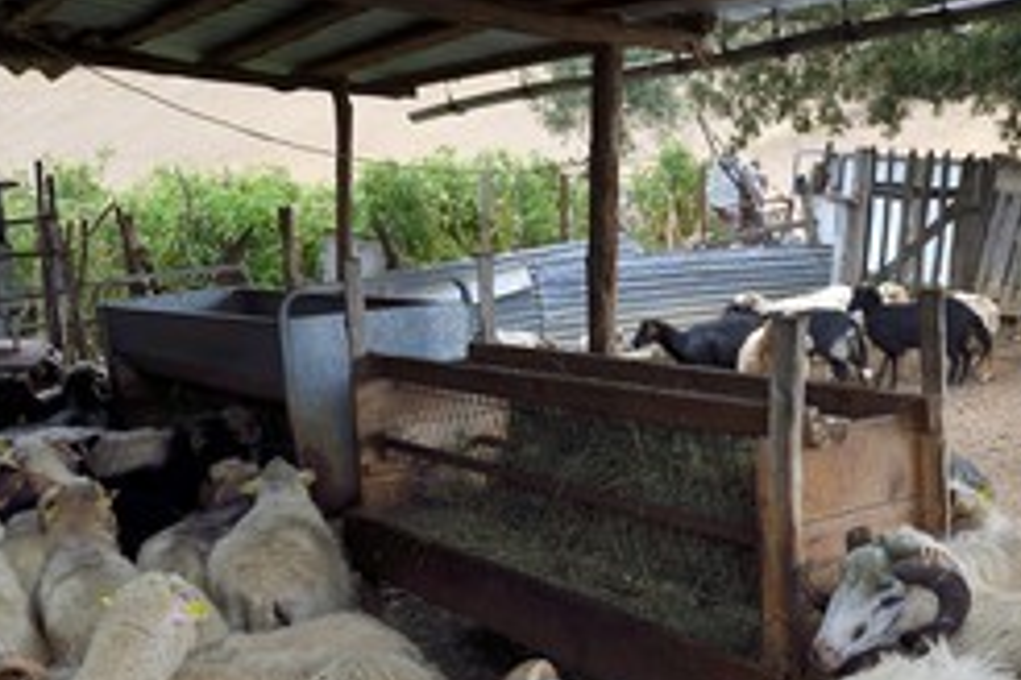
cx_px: 637
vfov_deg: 31.7
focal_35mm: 41
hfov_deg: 47.0
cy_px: 556
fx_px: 1163
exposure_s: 1/320
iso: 1600
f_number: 7.1
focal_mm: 24
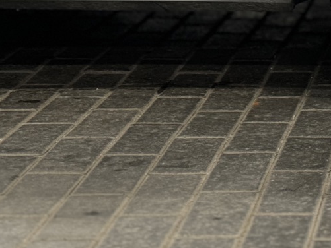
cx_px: 472
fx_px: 1320
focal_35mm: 138
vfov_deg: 10.5
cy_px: -88
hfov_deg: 13.6
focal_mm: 6.86
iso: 250
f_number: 1.78
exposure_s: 1/41
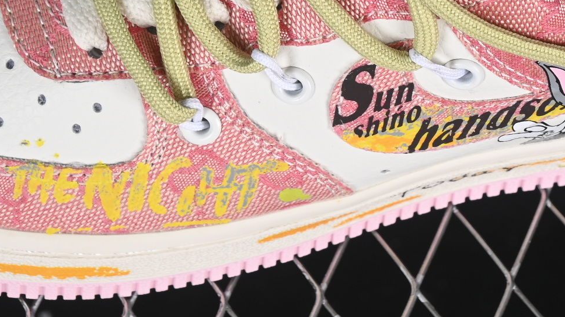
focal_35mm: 226
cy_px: -173
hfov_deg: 9.5
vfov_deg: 5.3
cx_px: 268
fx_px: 3385
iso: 160
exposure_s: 1/60
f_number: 7.1
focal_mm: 50
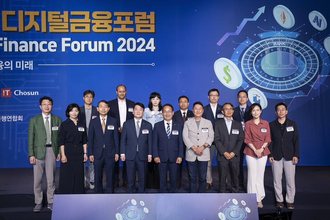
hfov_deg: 48.5
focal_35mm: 40
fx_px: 367
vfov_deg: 33.4
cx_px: 165
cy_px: 110
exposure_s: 1/125
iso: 800
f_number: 4
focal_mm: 40
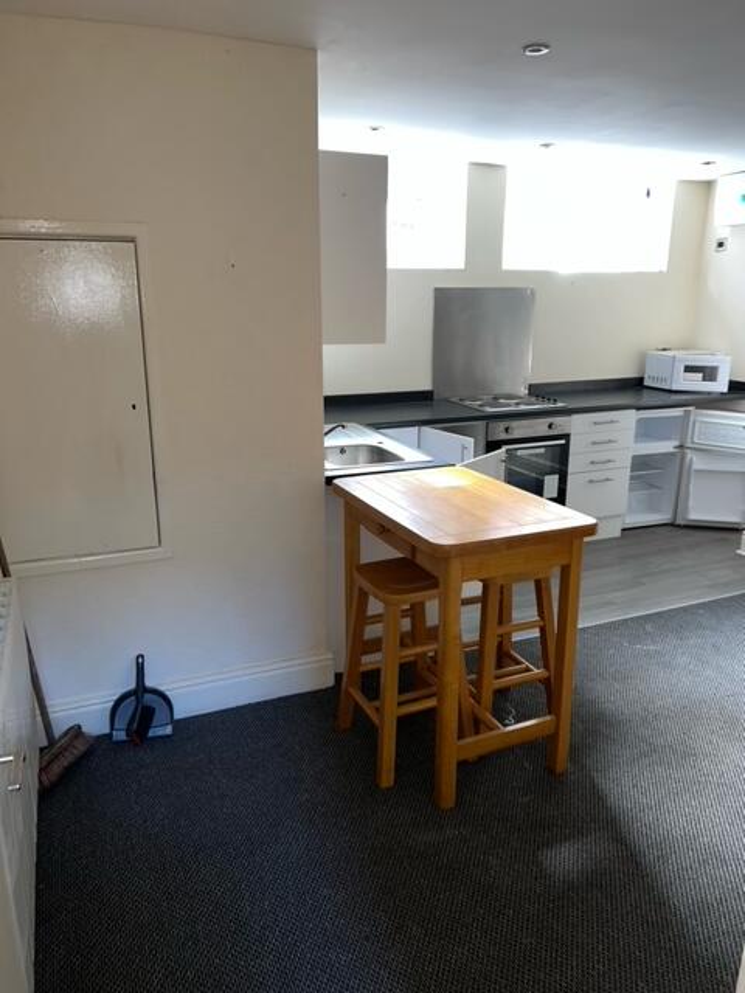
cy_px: 496
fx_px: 746
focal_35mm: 26
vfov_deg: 67.3
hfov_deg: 53.1
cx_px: 372
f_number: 1.5
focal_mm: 5.7
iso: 64
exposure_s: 1/12
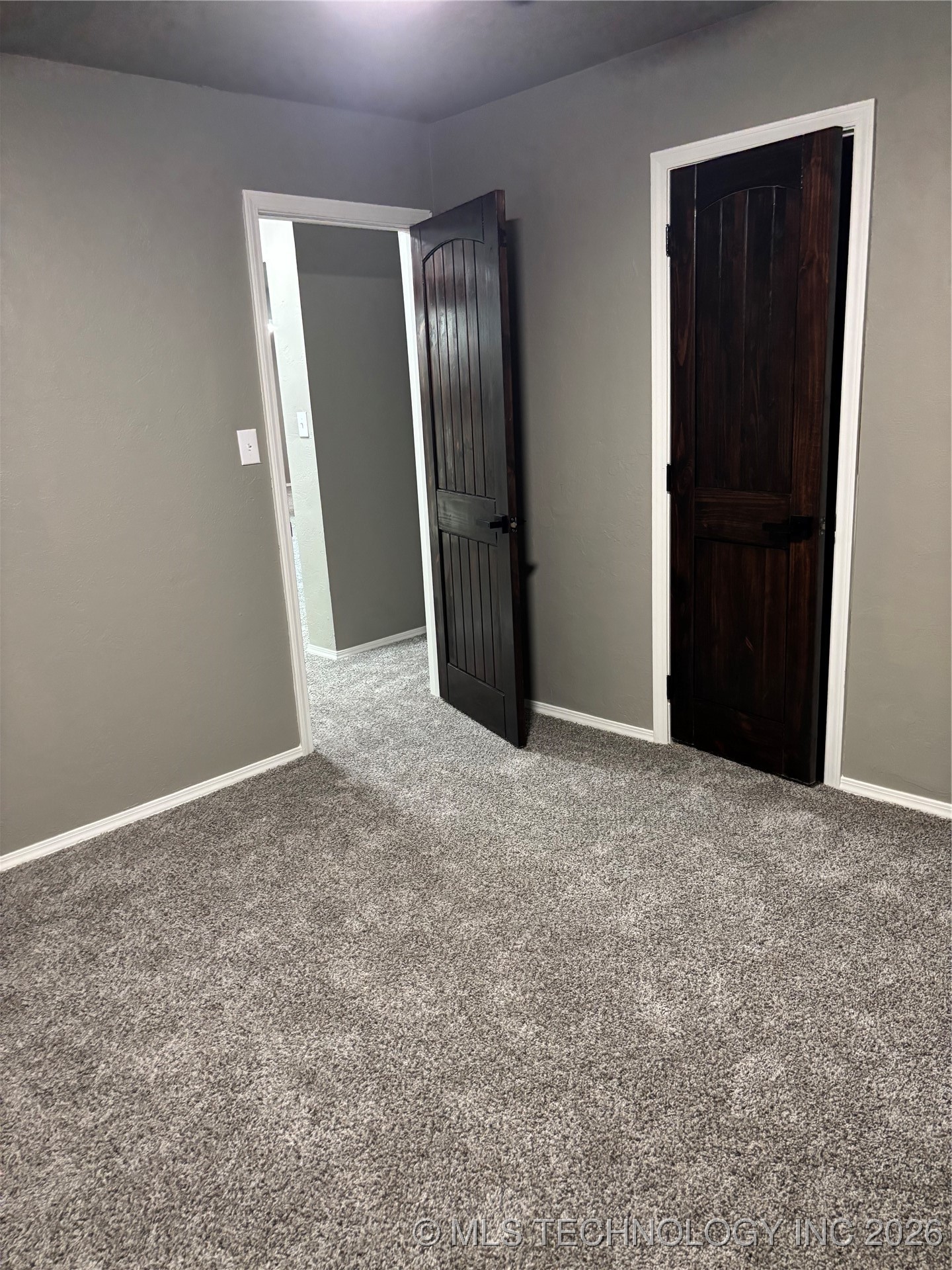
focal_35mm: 26
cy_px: 635
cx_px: 476
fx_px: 953
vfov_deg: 67.3
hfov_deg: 53.1
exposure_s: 1/40
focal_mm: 5.96
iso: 400
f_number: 1.6
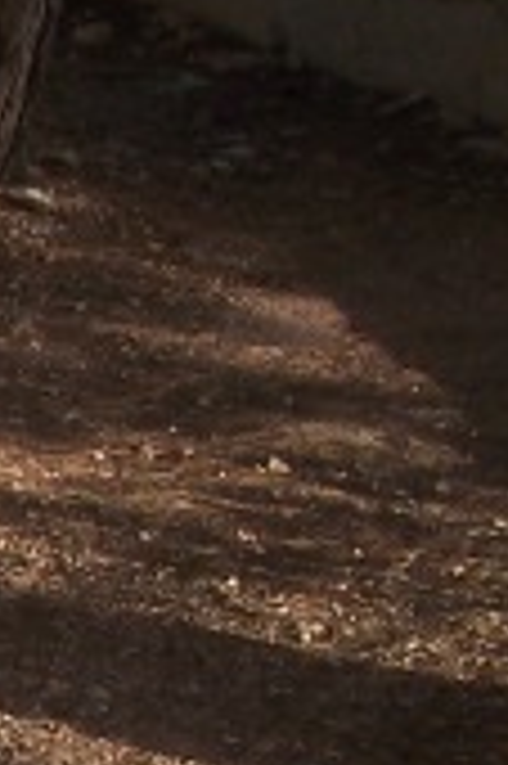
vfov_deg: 10.4
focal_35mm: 196
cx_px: -1029
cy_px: 868
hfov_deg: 6.4
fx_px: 4157
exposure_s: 1/350
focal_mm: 6.7
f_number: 2.8
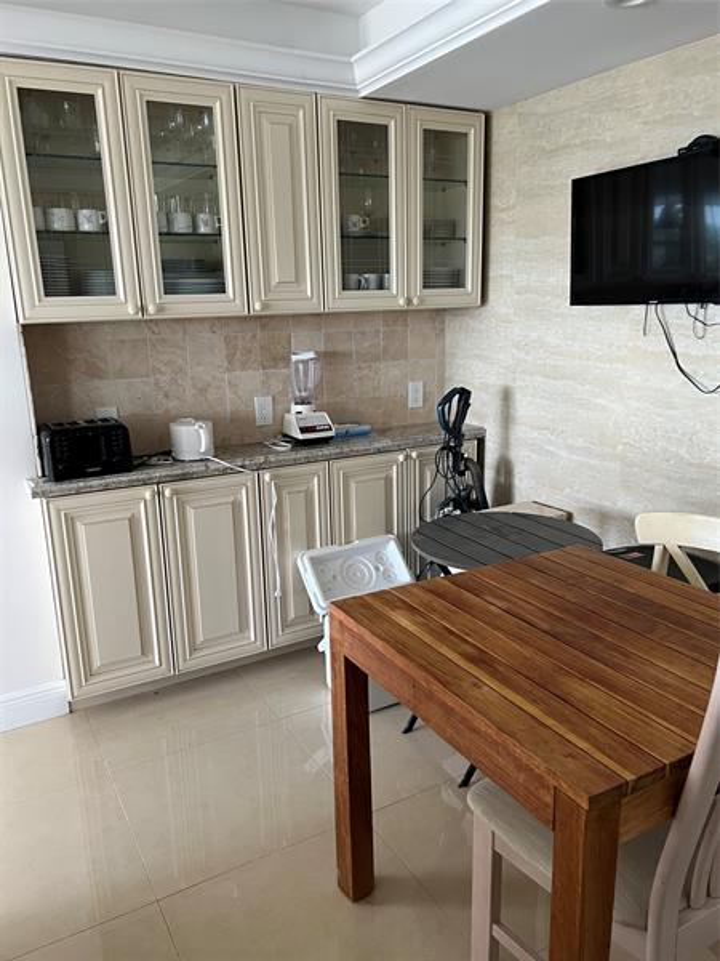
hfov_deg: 53.1
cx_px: 360
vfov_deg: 67.3
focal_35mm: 26
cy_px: 480
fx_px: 721
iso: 125
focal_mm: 5.7
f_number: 1.5
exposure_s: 1/60
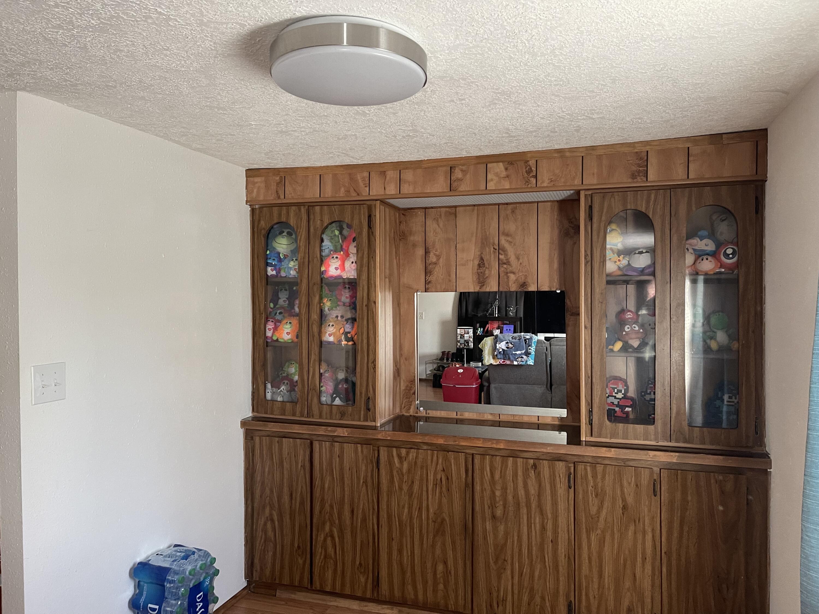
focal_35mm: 26
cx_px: 410
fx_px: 615
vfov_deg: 53.1
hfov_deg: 67.3
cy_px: 307
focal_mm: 5.1
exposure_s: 1/60
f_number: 1.6
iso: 250
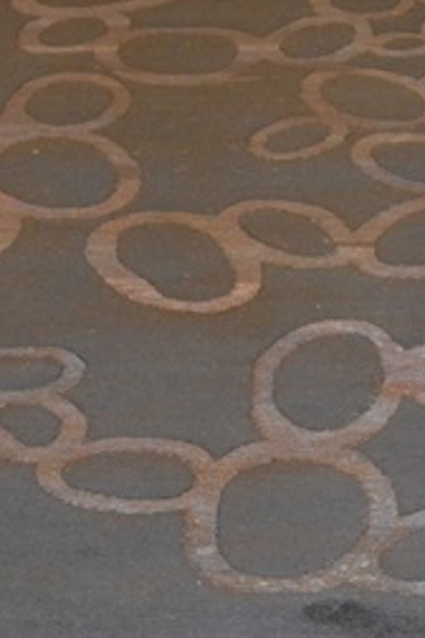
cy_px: 516
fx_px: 2089
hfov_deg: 11.6
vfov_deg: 17.2
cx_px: 278
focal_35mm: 118
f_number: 4
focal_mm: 22
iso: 1600
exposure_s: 1/60
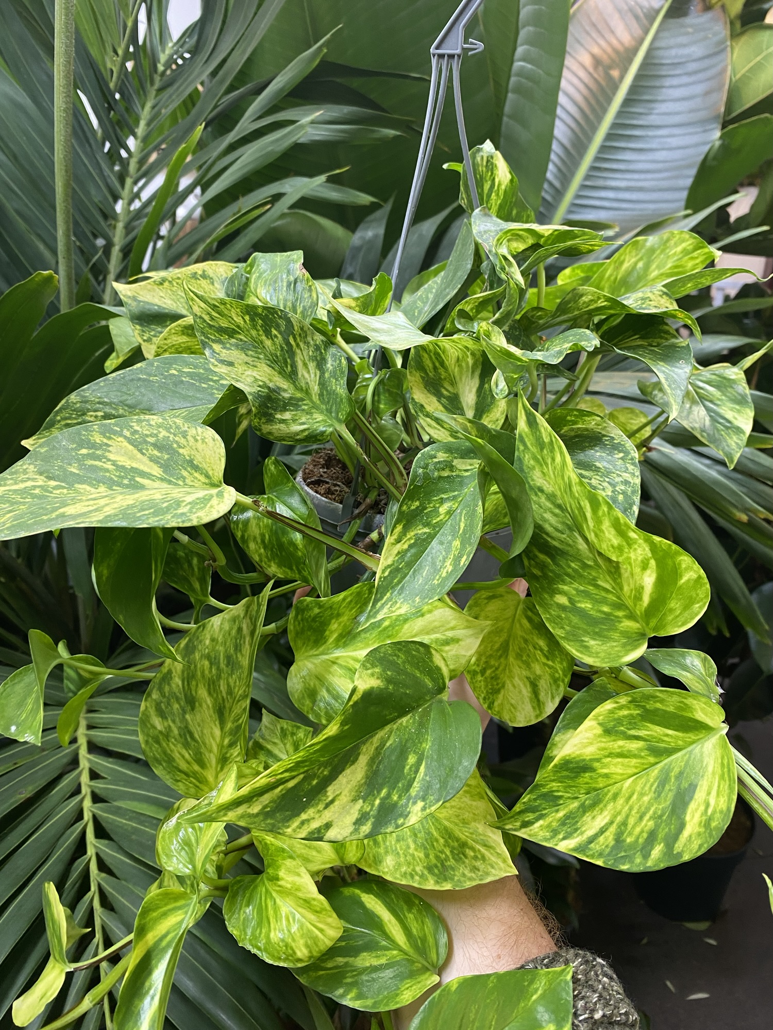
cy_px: 515
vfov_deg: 67.3
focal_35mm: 26
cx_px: 386
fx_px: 774
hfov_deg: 53.1
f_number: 1.8
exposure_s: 1/50
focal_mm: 4.25
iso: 80
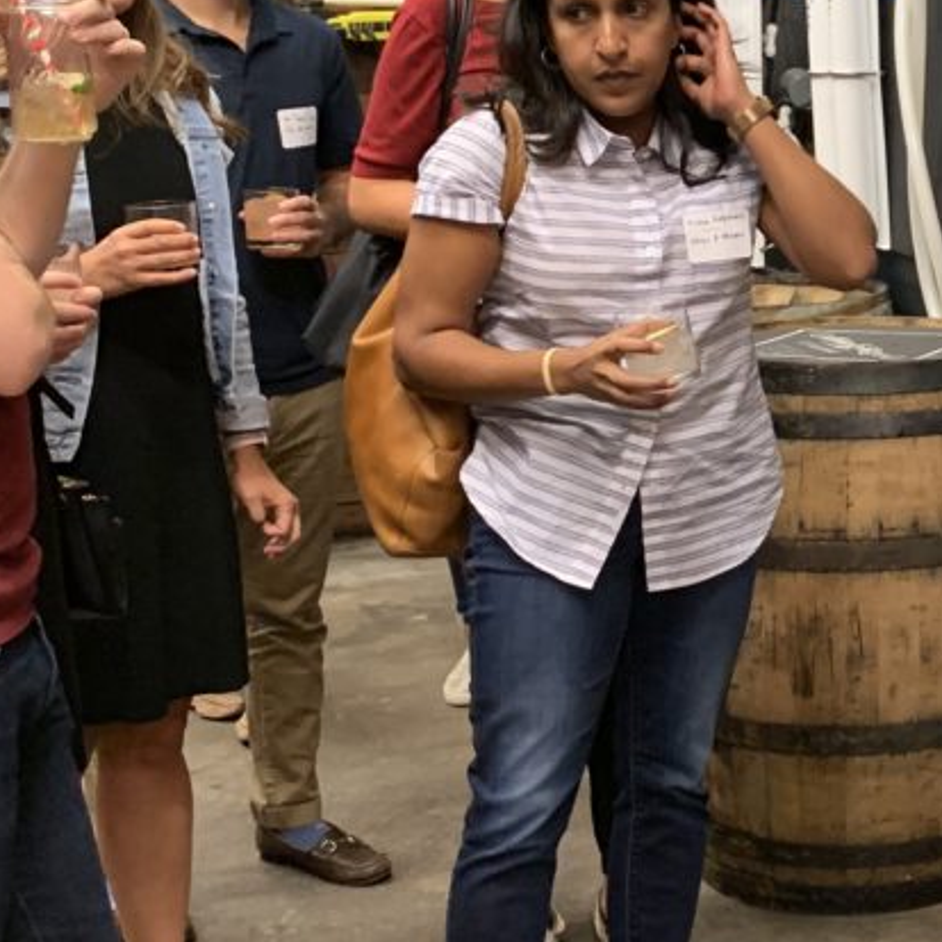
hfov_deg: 21.4
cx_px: 1145
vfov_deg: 22.9
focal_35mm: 75
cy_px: 297
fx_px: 2309
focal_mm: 4.25
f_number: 1.8
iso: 320
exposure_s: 1/60
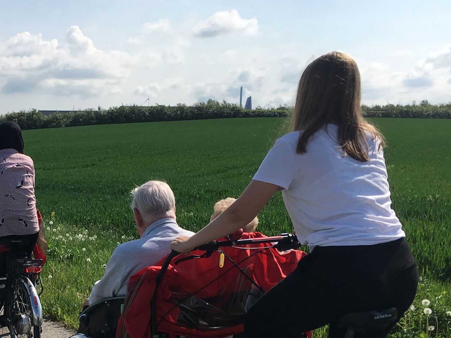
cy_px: 312
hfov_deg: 30.3
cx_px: 45
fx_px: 795
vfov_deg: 23.3
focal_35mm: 61
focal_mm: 4.15
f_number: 2.2
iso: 25
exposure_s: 1/2747
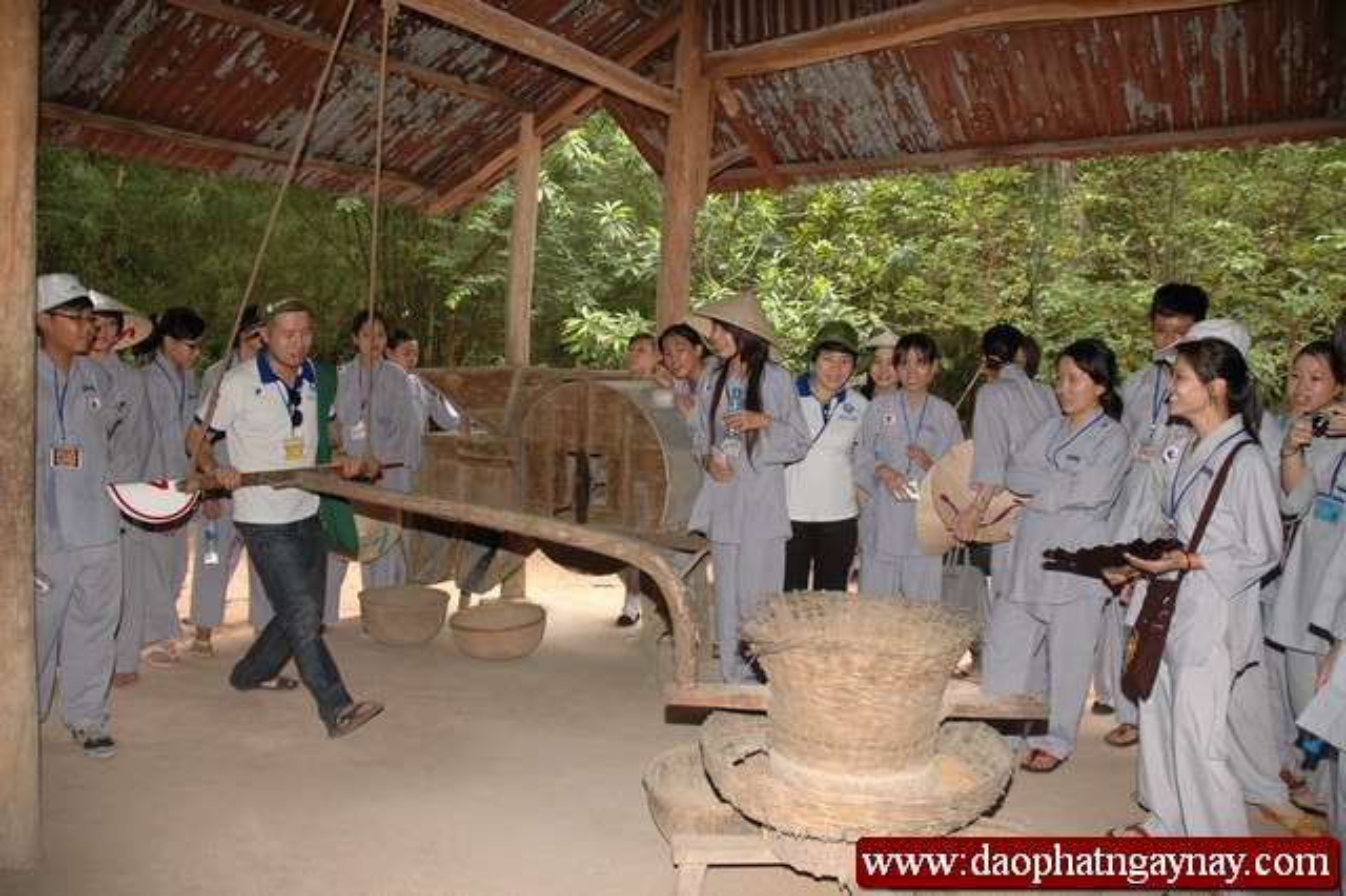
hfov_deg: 67.4
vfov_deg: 47.9
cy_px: 448
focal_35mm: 27
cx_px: 673
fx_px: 1009
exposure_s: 1/60
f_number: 4
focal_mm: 18
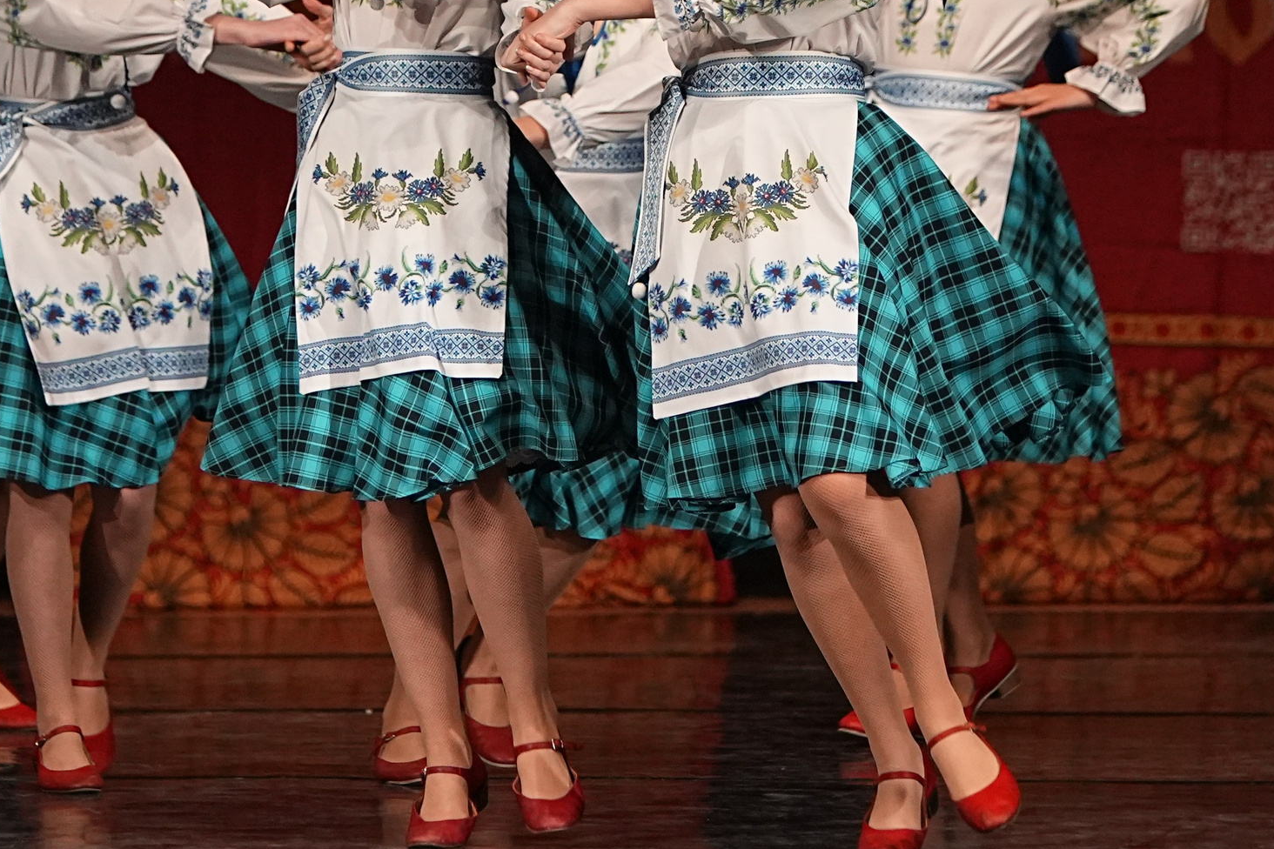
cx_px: 545
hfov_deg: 6.3
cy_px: 180
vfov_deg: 4.2
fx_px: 11571
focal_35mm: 327
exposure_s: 1/500
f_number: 2.8
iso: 3200
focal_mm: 125
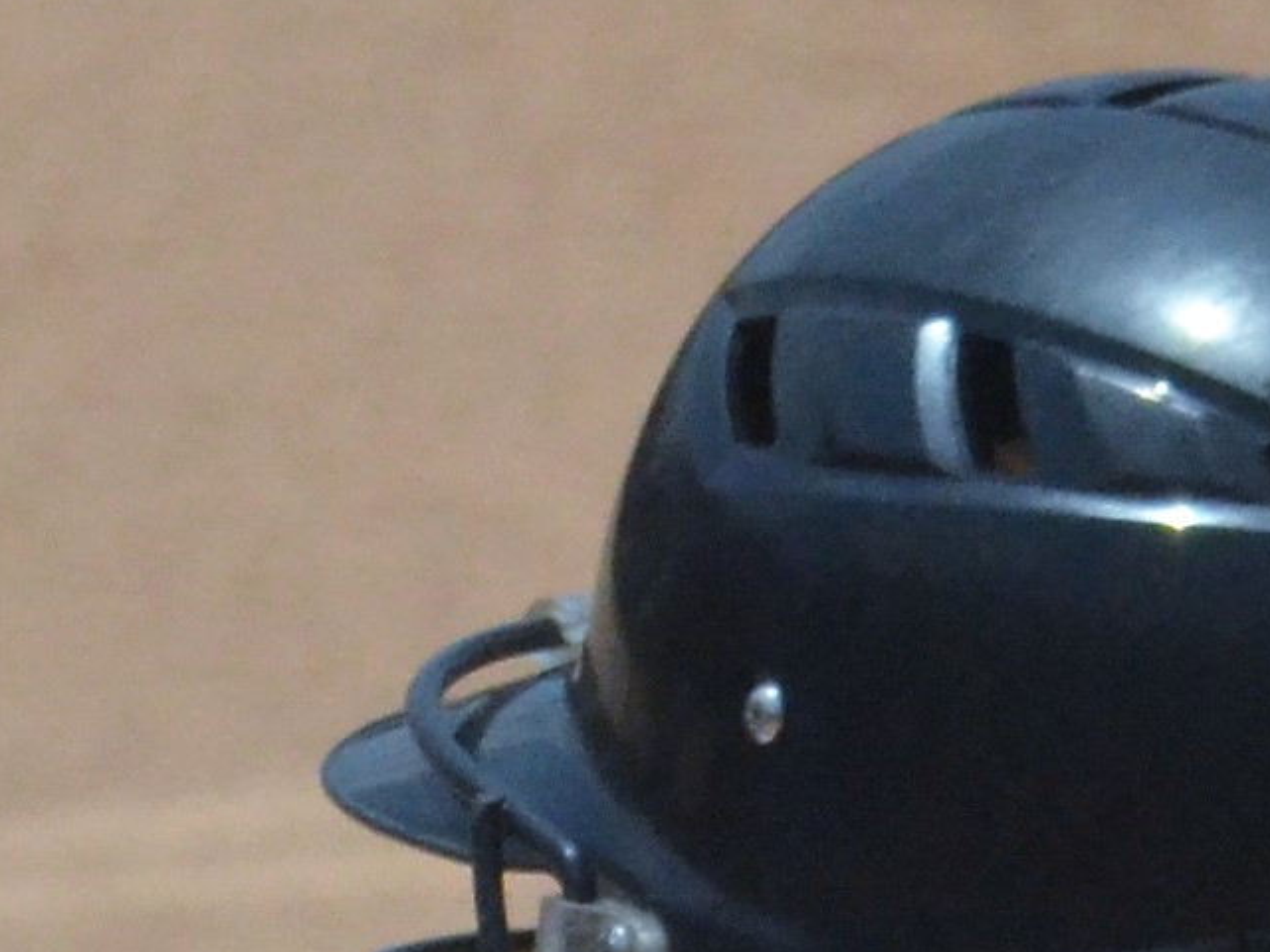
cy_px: 1435
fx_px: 79177
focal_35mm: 2158
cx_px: -2556
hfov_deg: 0.9
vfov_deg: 0.7
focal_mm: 195
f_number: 13
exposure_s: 1/3200
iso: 2000
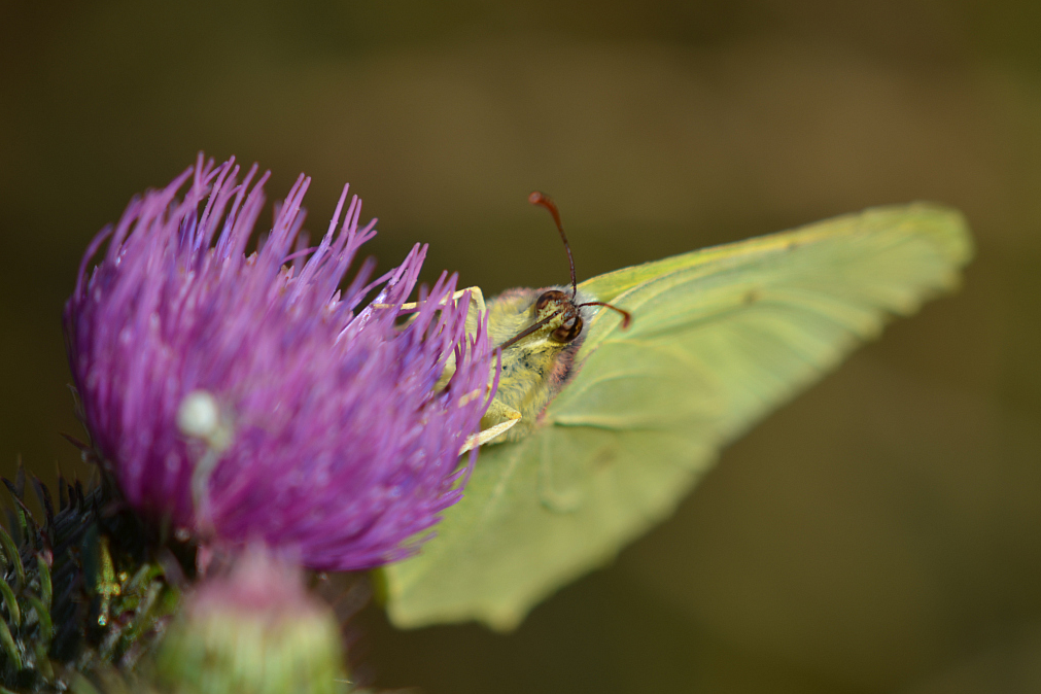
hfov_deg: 7.2
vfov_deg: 4.8
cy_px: 346
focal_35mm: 288
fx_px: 8327
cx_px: 526
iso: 100
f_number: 8
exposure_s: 1/400
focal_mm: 190
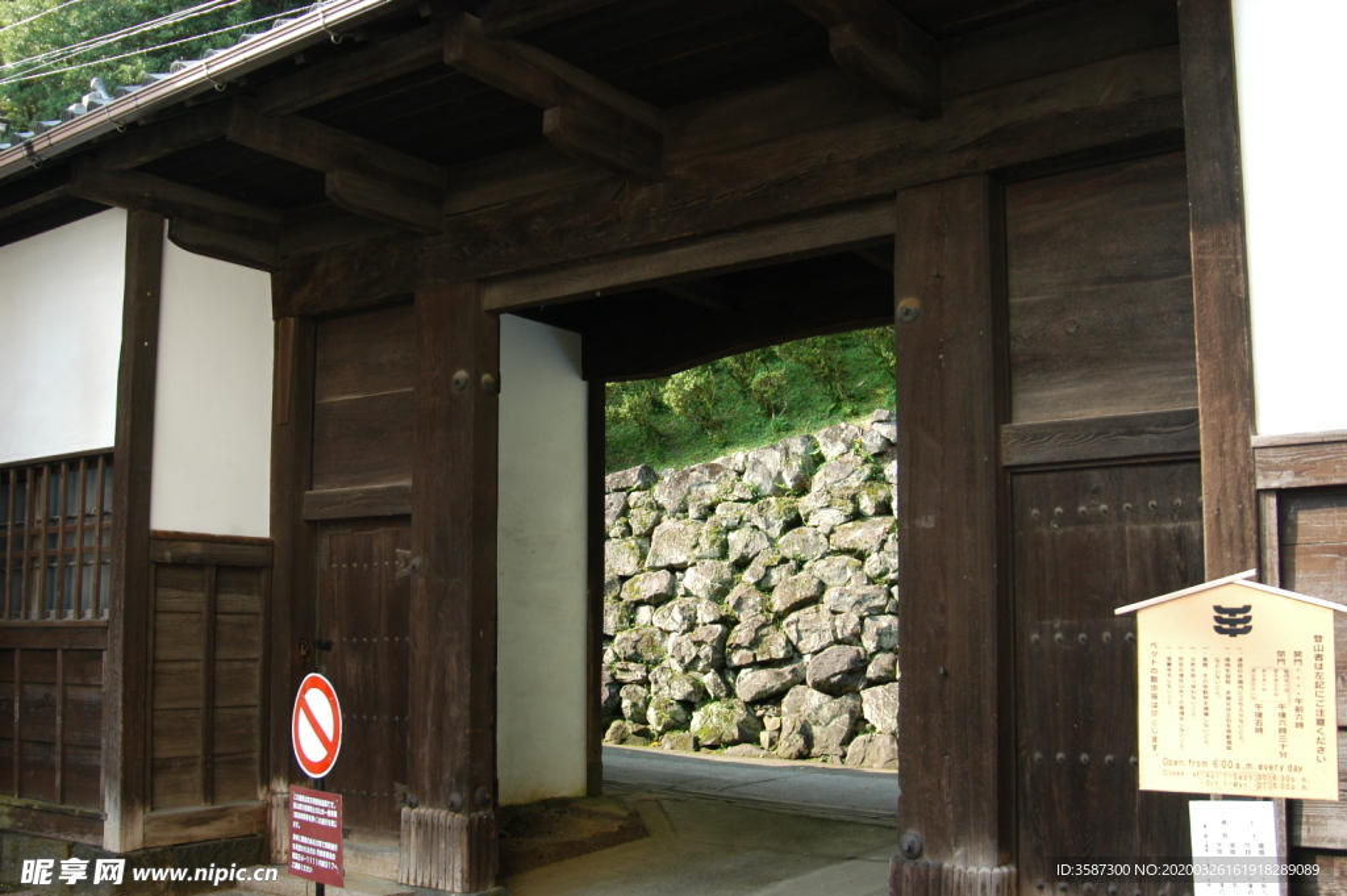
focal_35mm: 36
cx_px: 674
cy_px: 448
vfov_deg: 36.8
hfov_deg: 53.2
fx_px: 1346
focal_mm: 24
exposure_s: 1/125
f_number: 5.6
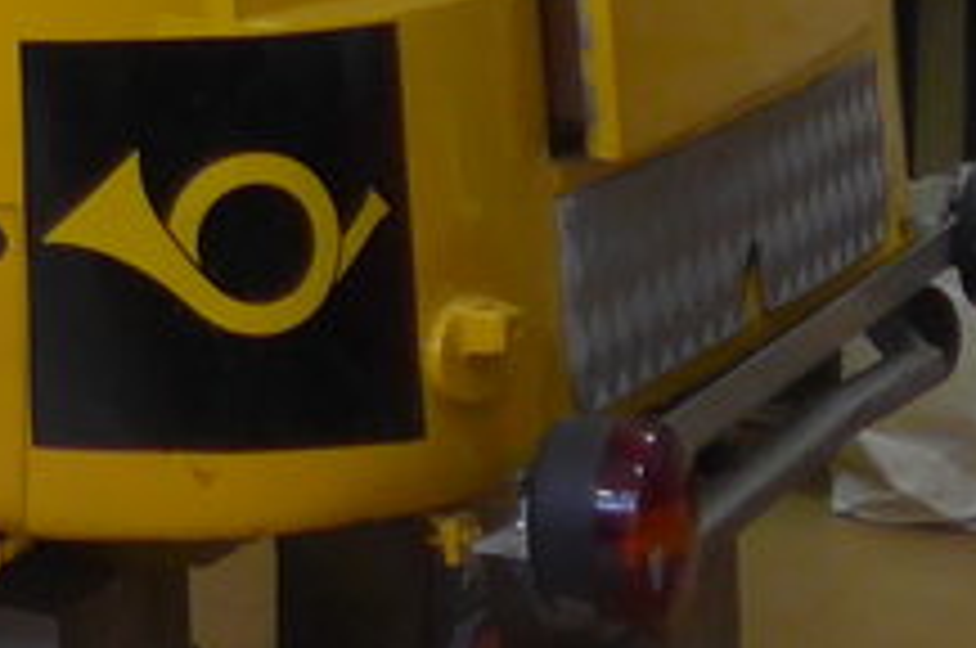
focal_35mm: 167
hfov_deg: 10.5
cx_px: -1390
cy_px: -626
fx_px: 4521
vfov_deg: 7.9
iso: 200
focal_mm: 6
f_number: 2
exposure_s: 1/60
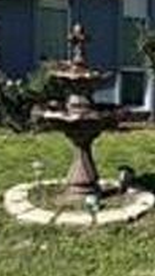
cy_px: 121
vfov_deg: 28.2
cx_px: 225
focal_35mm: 75
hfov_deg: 15.1
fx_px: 547
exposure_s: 1/3584
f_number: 1.78
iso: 80
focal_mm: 6.76
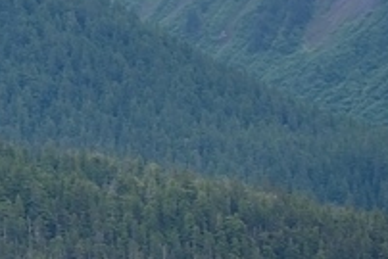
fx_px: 4789
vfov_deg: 3.1
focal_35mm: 444
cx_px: -505
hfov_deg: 4.5
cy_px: -100
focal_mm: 70
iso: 100
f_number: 7.1
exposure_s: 1/200
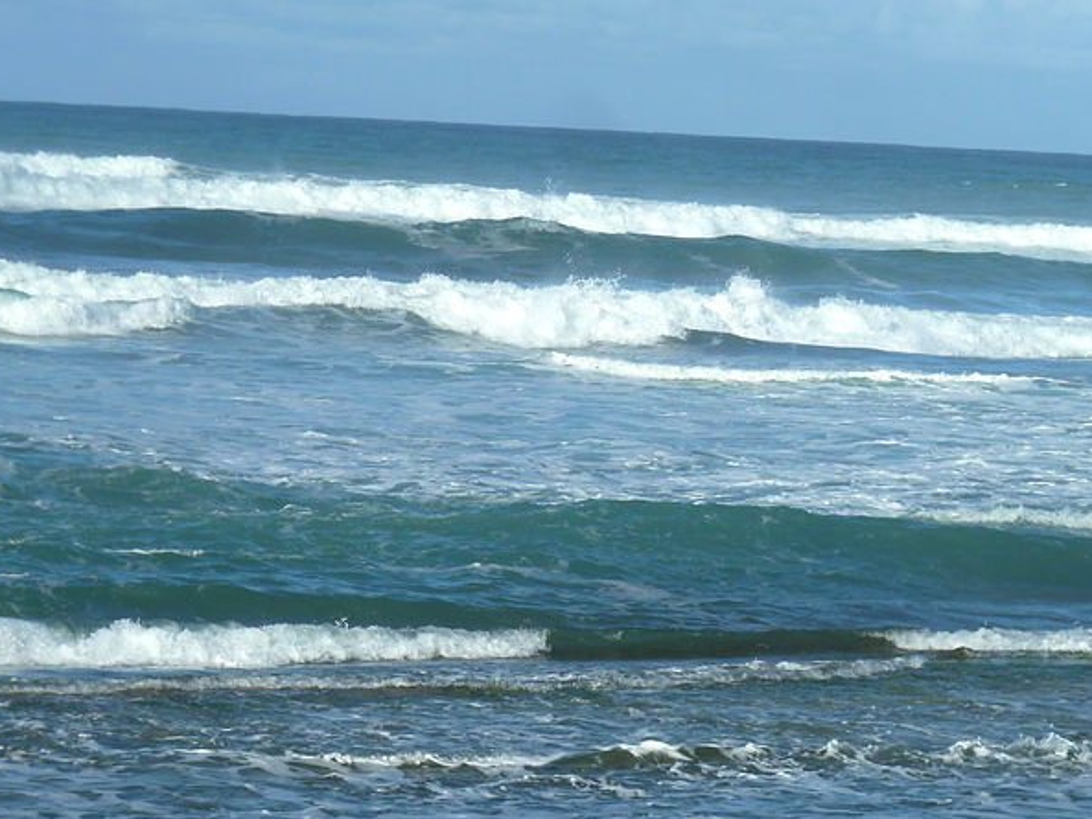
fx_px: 6594
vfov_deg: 7.1
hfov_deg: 9.5
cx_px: 554
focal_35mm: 209
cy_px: 480
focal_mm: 25.9
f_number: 5.6
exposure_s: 1/640
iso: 80
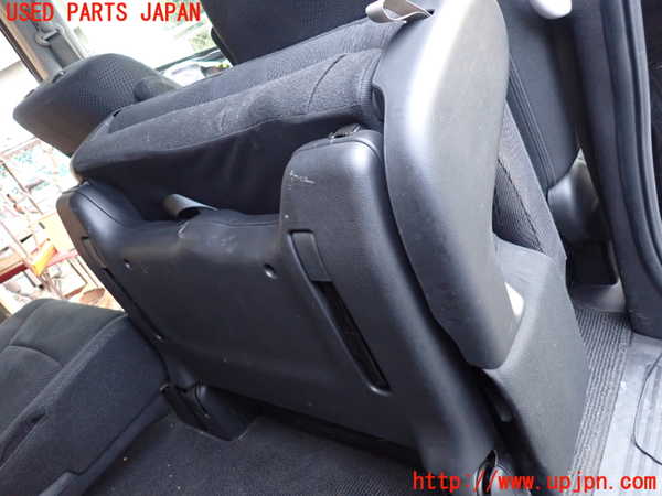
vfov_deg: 54.9
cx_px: 331
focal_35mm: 25
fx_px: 478
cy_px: 248
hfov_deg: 69.4
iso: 800
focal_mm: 4.5
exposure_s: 1/25
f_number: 2
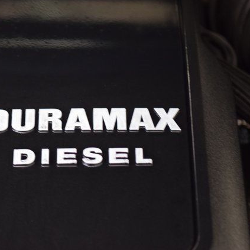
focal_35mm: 135
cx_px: 78
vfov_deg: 12.9
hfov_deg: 12.9
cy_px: 125
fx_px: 1103
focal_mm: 70
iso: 1600
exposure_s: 1/25
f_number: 2.8
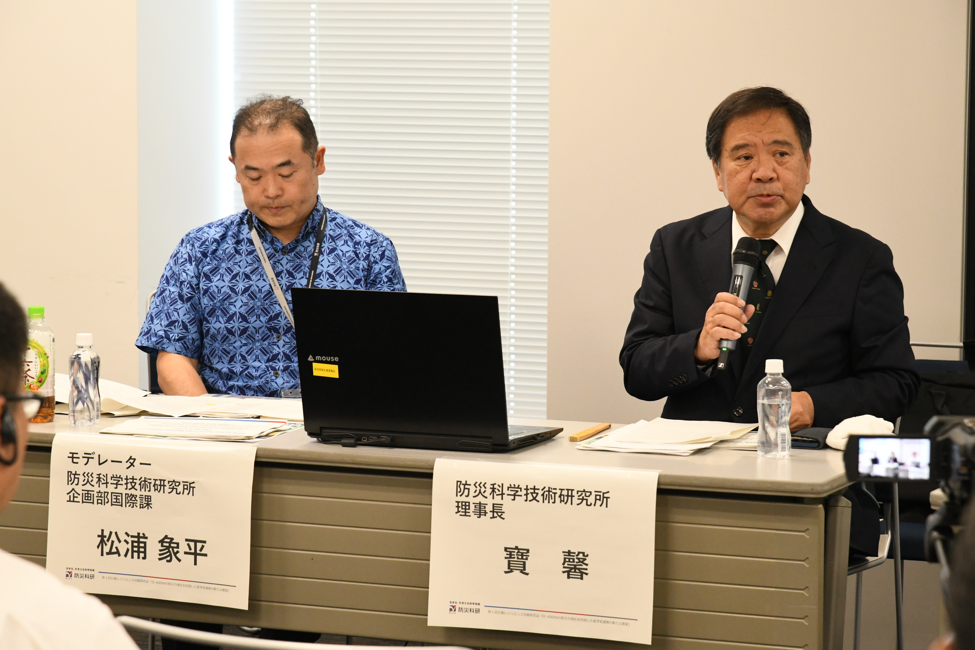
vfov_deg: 11.4
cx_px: 488
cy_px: 325
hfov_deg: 17.1
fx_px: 3250
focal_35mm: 120
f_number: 9
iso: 7200
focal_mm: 120
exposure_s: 1/125
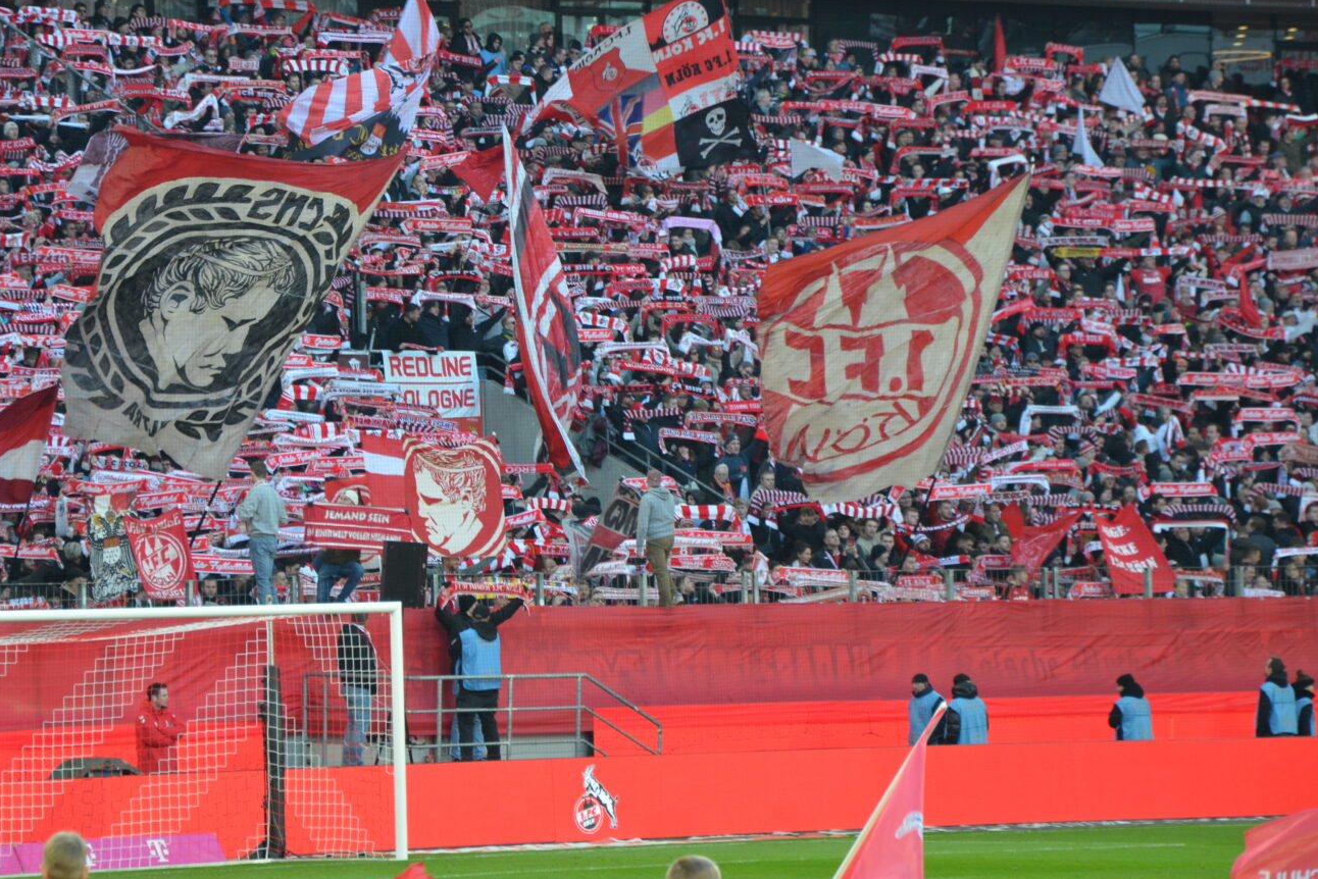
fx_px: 7126
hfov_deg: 10.6
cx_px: 568
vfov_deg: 7.1
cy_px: 373
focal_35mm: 195
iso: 800
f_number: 5.6
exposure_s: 1/250
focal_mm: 105
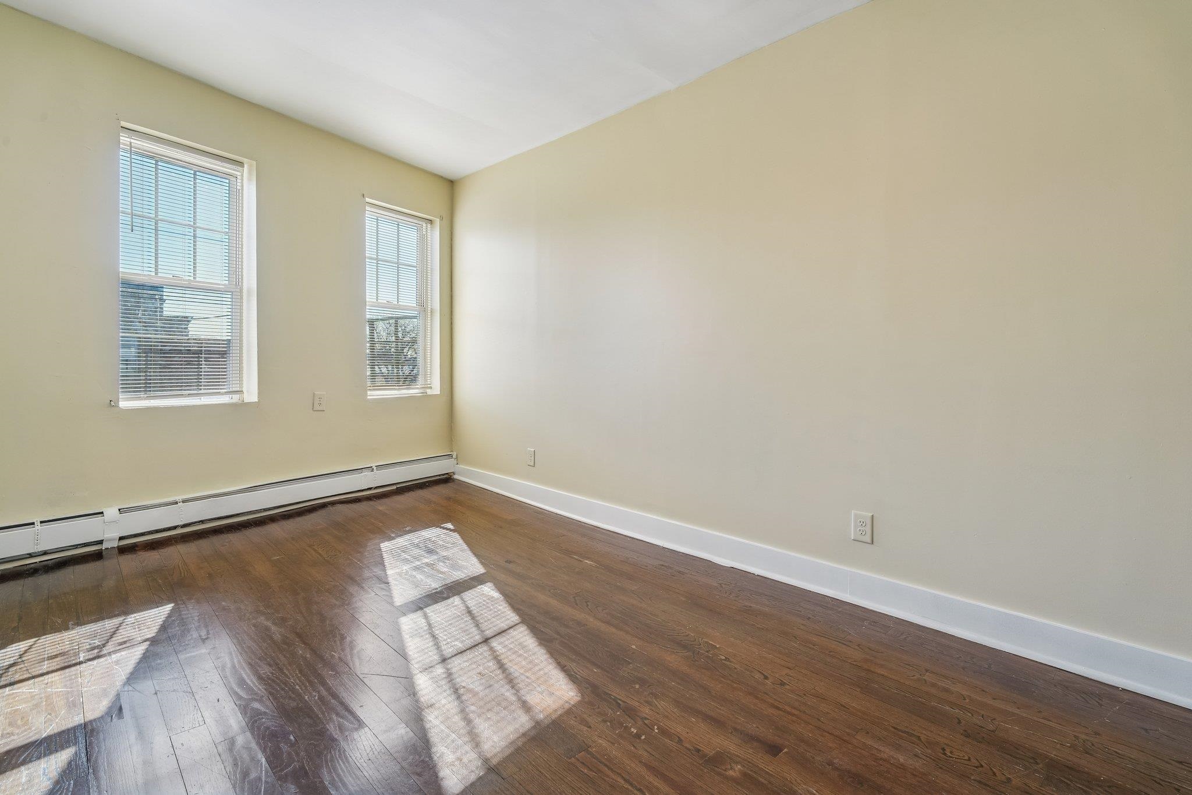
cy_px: 398
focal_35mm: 16
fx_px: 530
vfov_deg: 73.7
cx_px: 596
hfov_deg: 96.7
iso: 400
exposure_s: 1/80
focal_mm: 16
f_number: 8
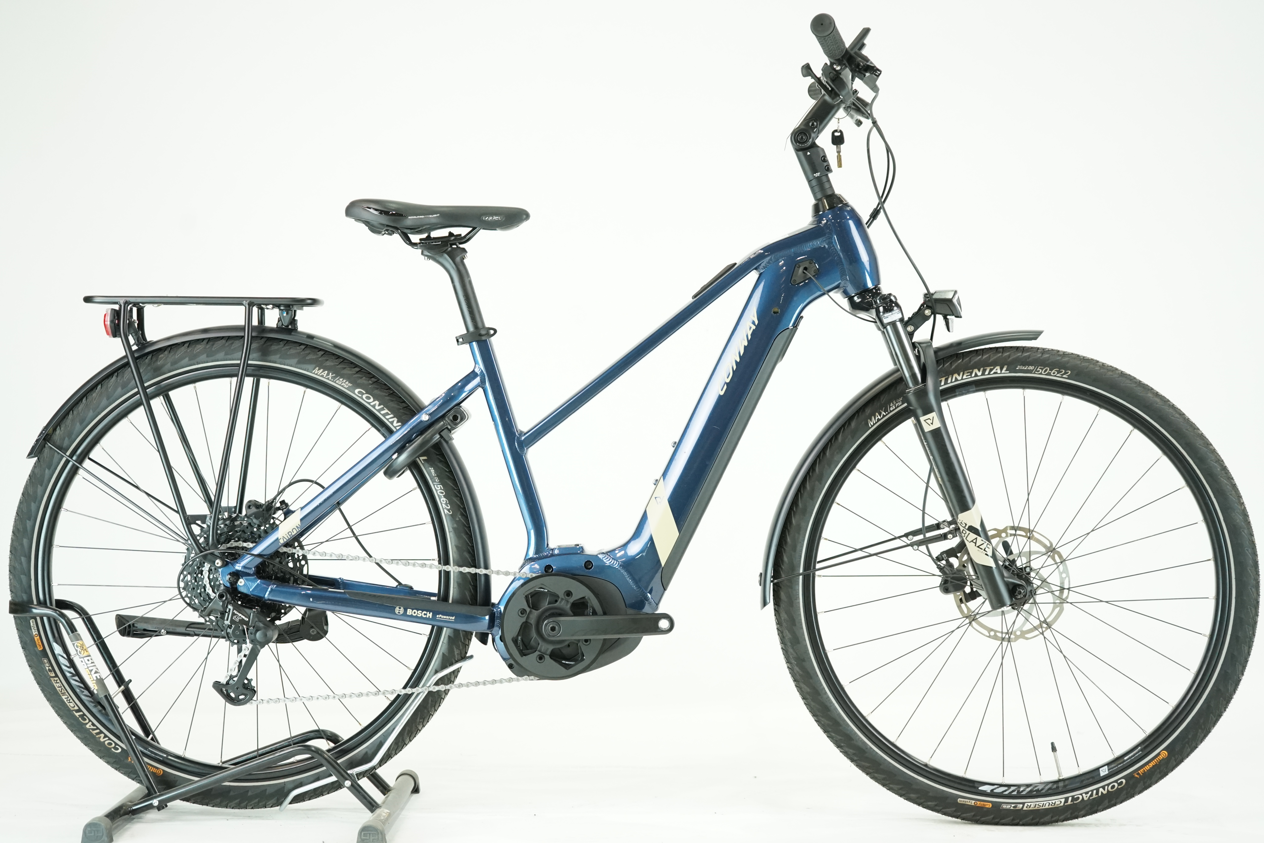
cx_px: 632
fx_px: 1896
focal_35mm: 54
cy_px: 422
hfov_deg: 36.9
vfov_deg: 25.1
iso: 2500
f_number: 5
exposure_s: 1/200
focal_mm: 54
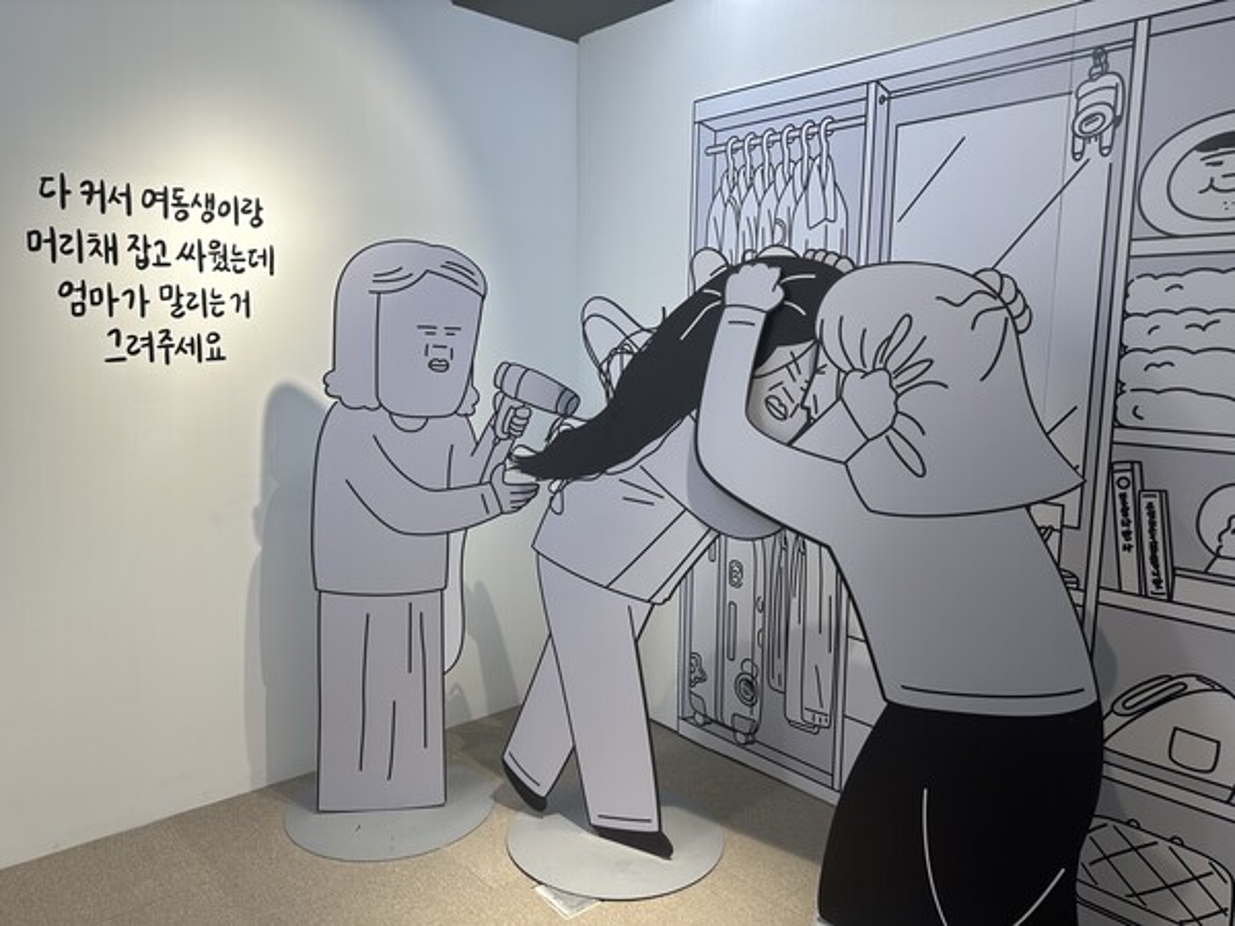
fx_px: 856
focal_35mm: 24
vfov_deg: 56.8
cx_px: 618
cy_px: 463
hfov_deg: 71.6
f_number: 1.78
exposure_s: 1/120
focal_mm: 6.86
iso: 64
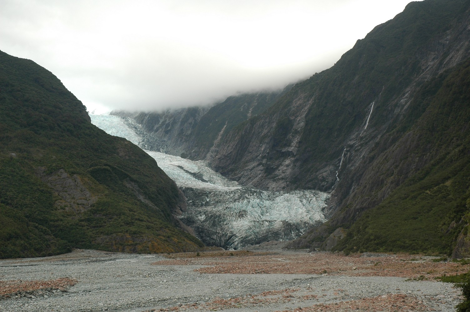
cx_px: 235
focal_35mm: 57
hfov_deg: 35.1
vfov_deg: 23.7
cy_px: 156
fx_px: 744
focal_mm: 38
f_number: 9
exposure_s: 1/160
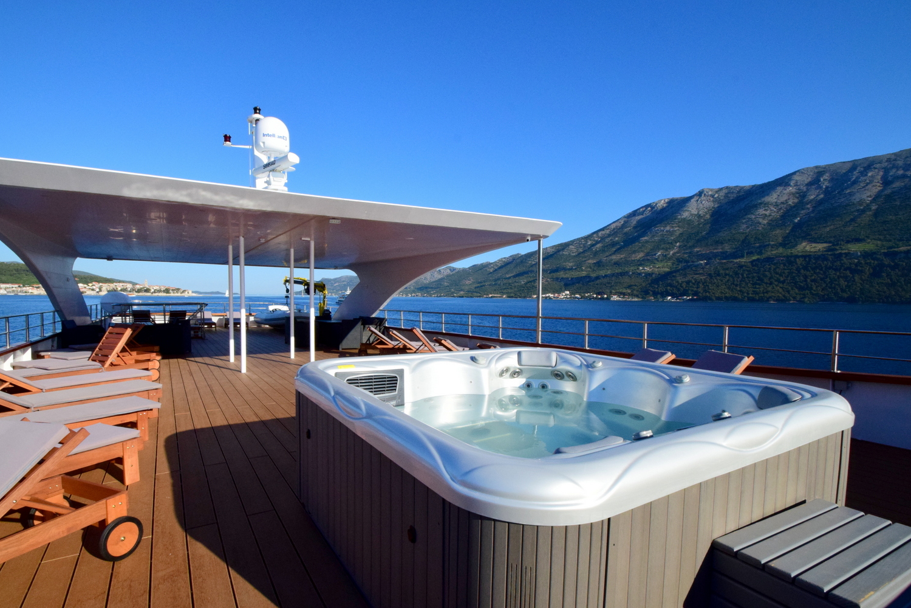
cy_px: 318
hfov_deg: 96.7
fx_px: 405
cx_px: 440
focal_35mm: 16
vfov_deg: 73.7
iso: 1600
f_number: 16
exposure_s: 1/1000
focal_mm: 10
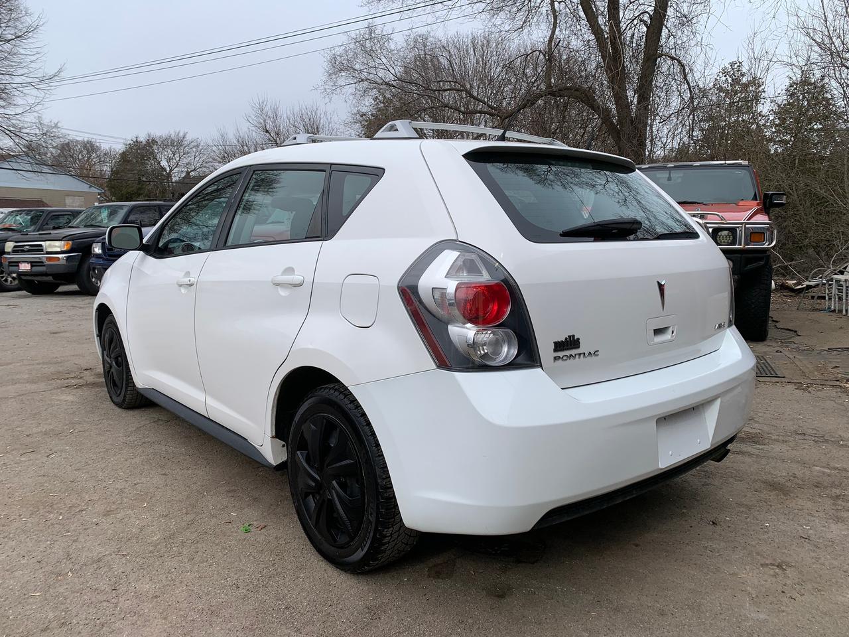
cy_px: 318
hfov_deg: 67.3
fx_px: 638
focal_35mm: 26
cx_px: 424
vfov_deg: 53.1
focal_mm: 4.25
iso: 25
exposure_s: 1/1718
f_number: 1.8
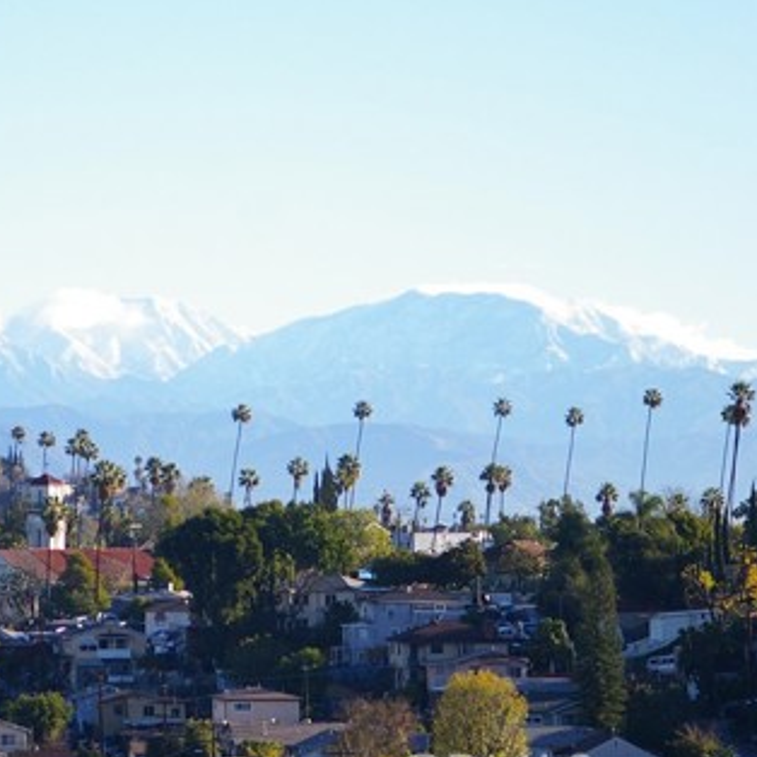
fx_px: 5465
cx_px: 43
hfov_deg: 7.9
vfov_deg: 7.9
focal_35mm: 221
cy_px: 298
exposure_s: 1/3000
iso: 400
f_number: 4
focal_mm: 85
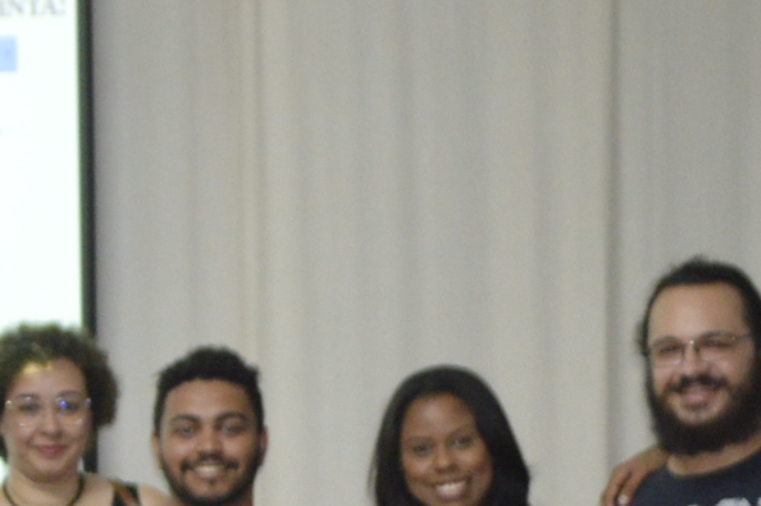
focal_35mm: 152
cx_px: -539
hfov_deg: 12.5
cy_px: 674
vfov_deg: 8.9
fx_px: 3210
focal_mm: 20
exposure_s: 1/60
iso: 1000
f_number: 3.8
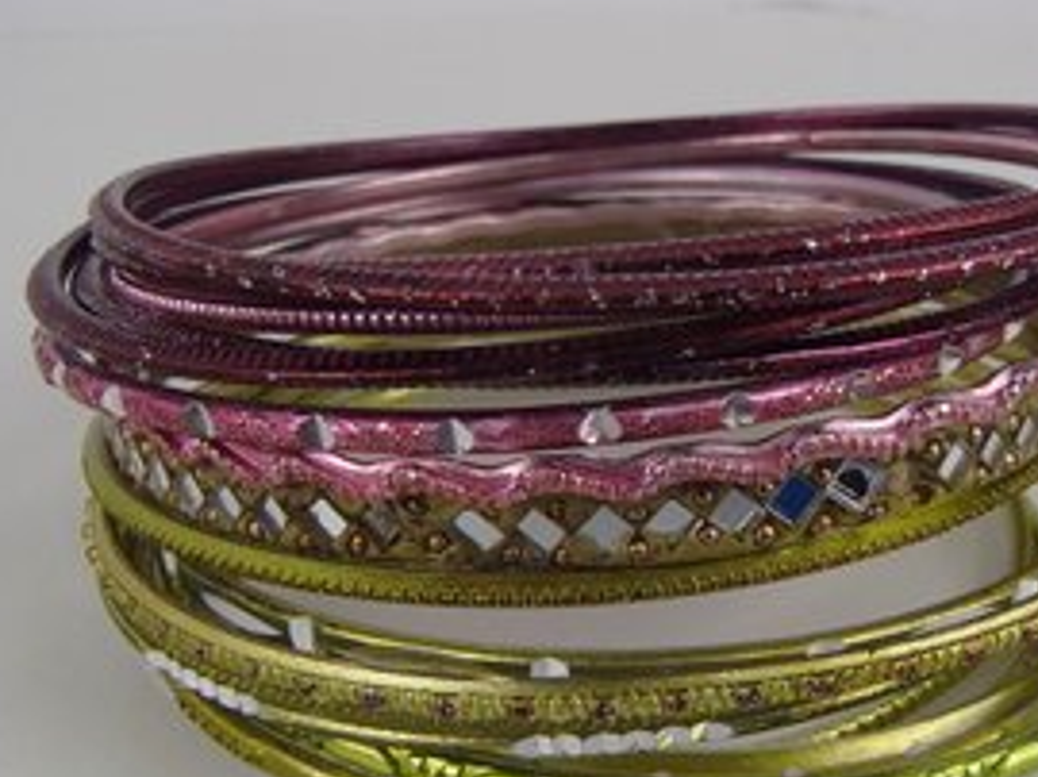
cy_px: 487
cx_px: 640
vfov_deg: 30.7
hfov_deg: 40.2
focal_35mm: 47
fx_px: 1408
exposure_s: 1/160
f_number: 4.7
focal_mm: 6.64
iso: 320
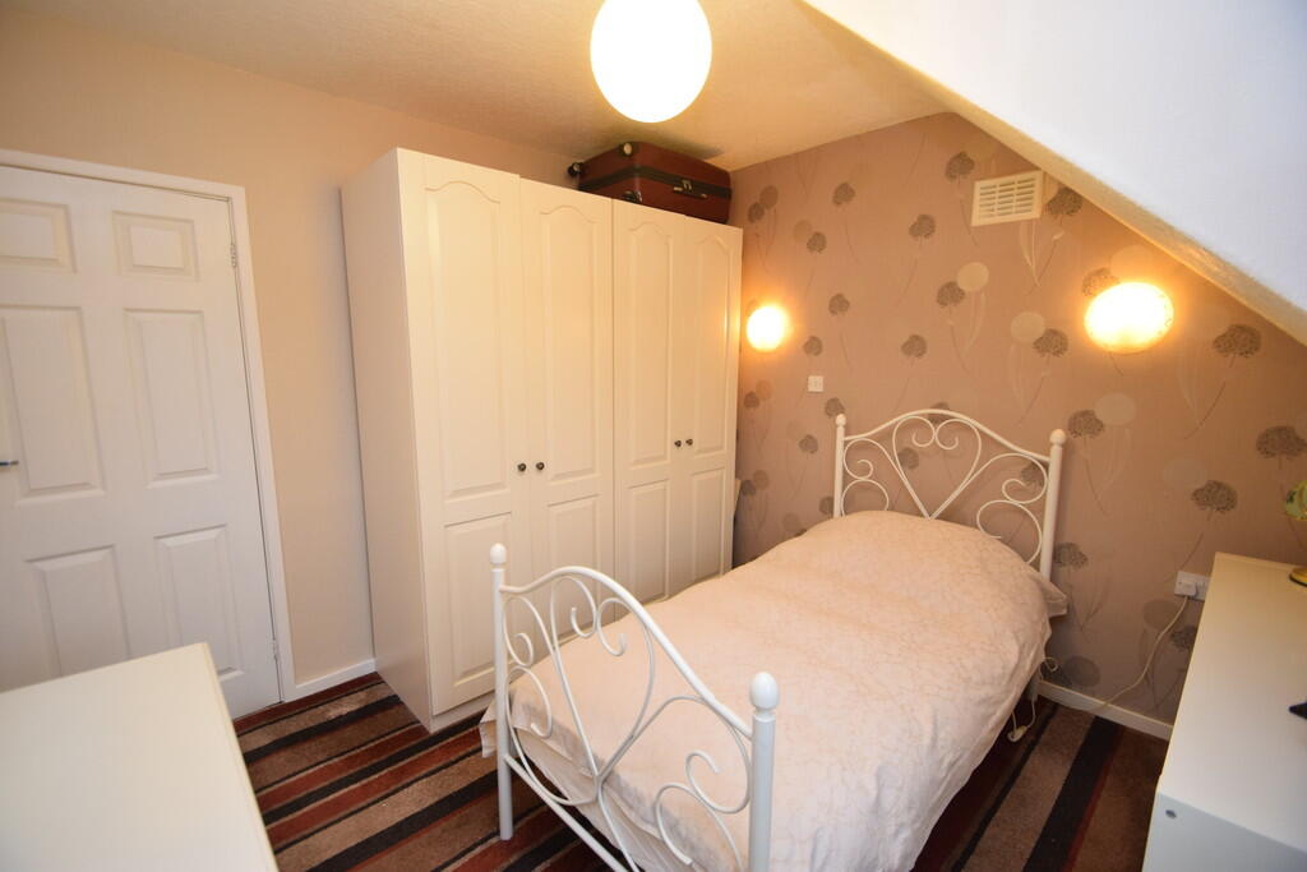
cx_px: 654
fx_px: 545
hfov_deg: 100.4
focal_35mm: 15
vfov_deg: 77.3
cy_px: 436
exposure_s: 1/80
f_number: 4.5
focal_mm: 10
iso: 800
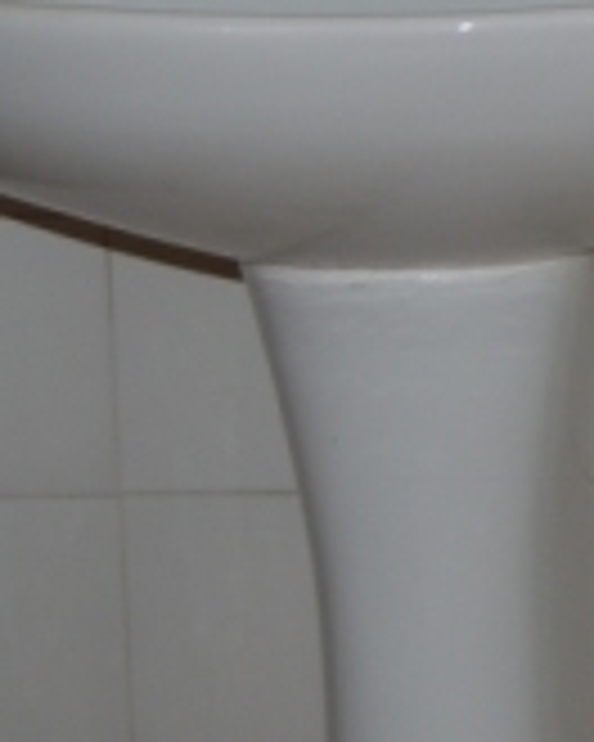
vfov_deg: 11.6
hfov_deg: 8.8
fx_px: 3450
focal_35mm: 157
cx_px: 1508
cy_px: -447
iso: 100
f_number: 3.5
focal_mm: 18
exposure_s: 1/60
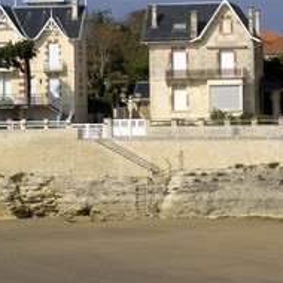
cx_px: 8
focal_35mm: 198
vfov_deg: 8.8
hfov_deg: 8.8
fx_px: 1831
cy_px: 79
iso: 100
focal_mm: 70
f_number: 13
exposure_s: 1/160
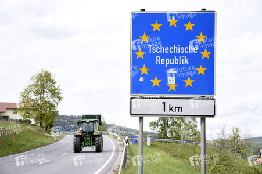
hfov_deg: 23.9
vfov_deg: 16.0
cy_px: 87
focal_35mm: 85
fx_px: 618
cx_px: 131
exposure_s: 1/160
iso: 400
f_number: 11
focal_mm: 85
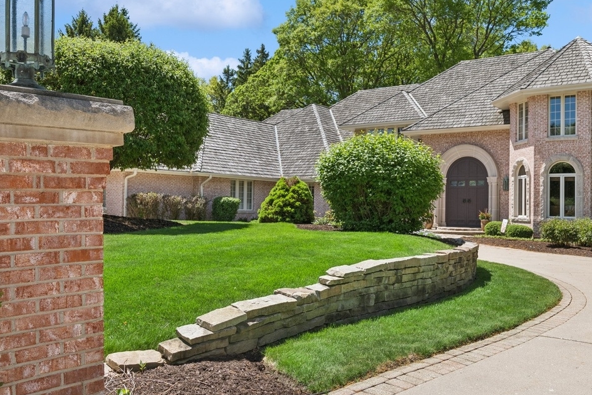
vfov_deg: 36.9
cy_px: 194
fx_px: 592
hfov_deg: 53.1
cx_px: 321
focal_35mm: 36
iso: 200
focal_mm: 21
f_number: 6.7
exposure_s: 1/500
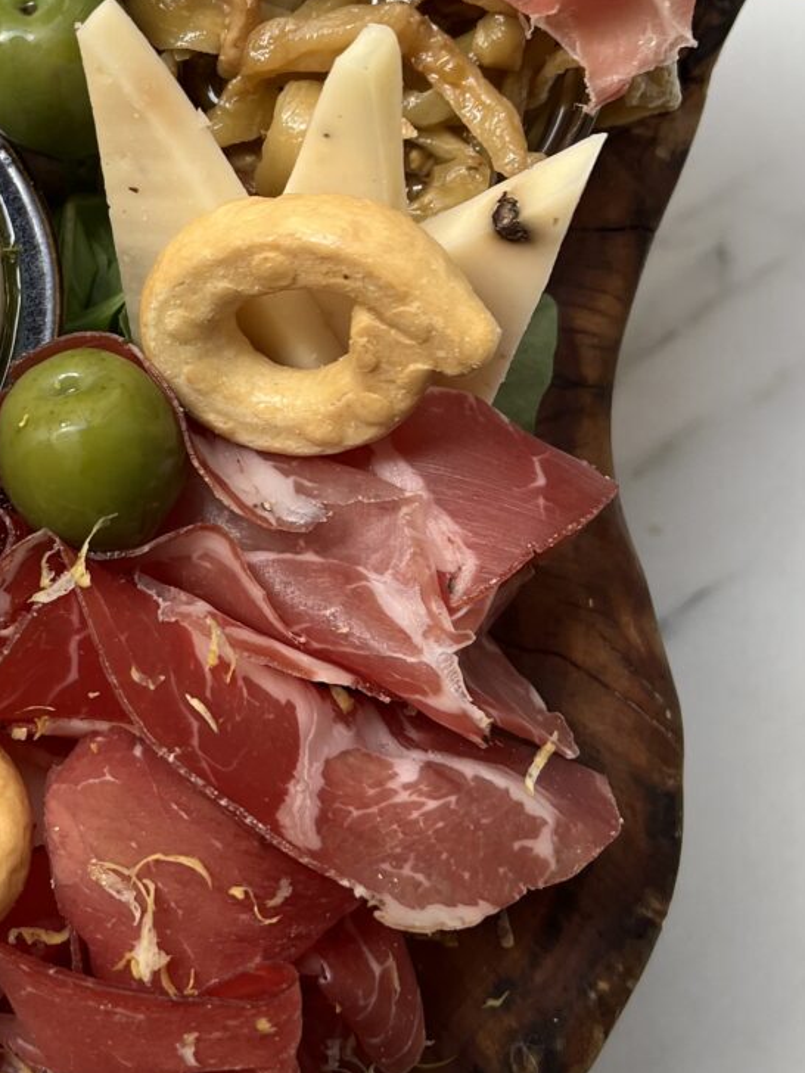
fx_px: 1984
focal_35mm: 64
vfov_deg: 30.0
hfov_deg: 21.9
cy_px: 336
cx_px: -35
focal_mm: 5.7
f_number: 1.5
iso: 40
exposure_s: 1/100
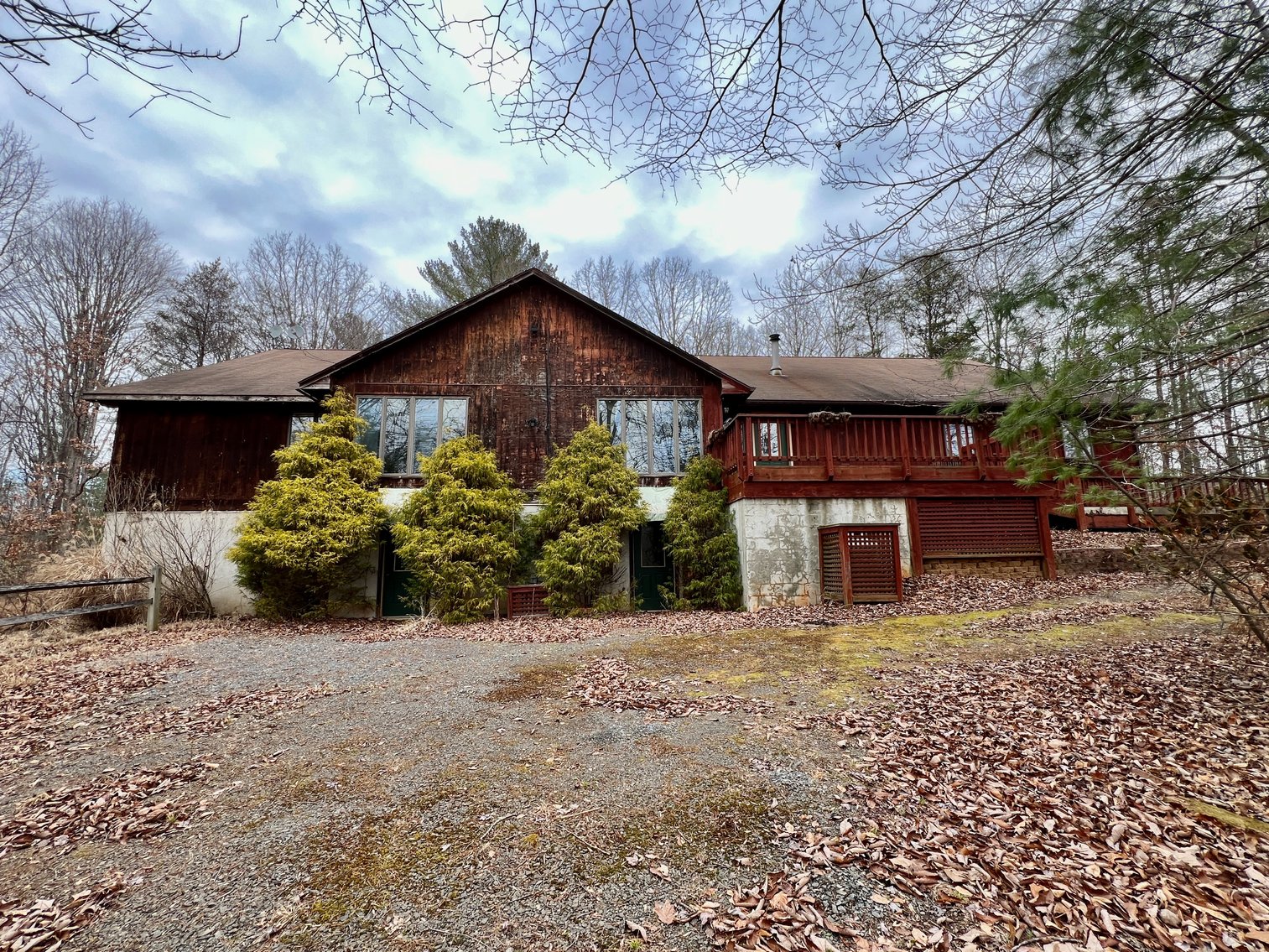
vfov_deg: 89.9
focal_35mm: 13
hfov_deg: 106.2
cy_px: 476
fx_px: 477
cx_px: 634
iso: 32
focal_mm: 1.57
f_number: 1.8
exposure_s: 1/115
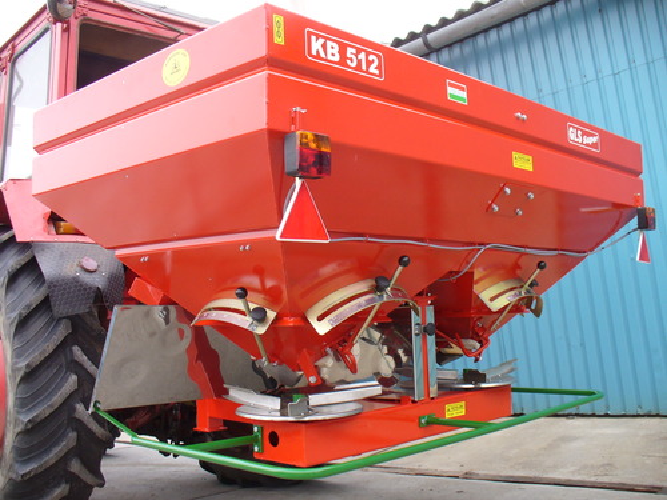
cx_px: 334
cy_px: 250
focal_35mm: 37
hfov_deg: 50.1
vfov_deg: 38.7
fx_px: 713
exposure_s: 1/50
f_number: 2.8
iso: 100
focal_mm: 6.1
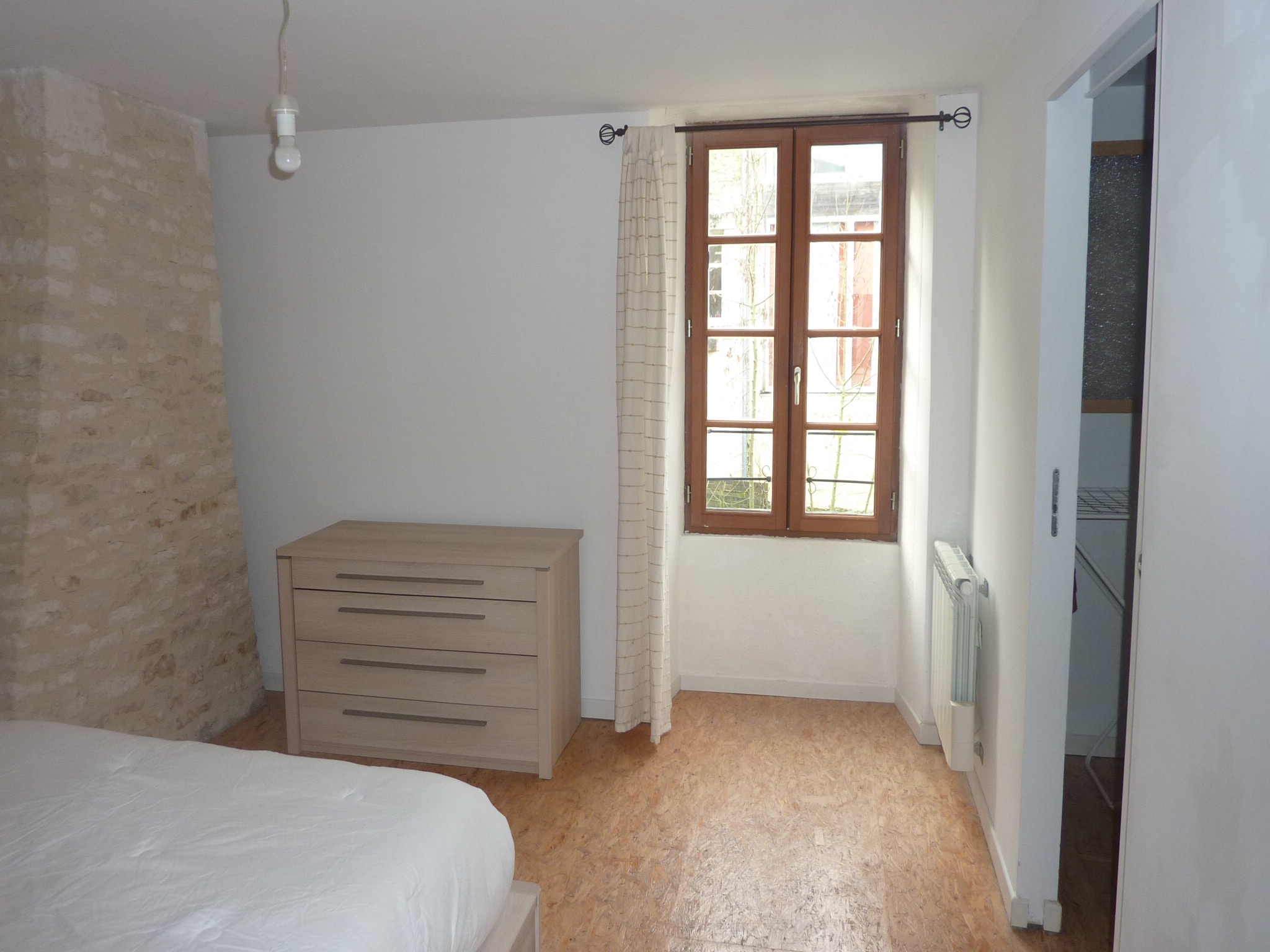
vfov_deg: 54.9
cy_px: 476
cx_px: 635
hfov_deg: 69.4
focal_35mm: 25
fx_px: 917
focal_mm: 4.1
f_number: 3.3
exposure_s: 1/30
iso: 125
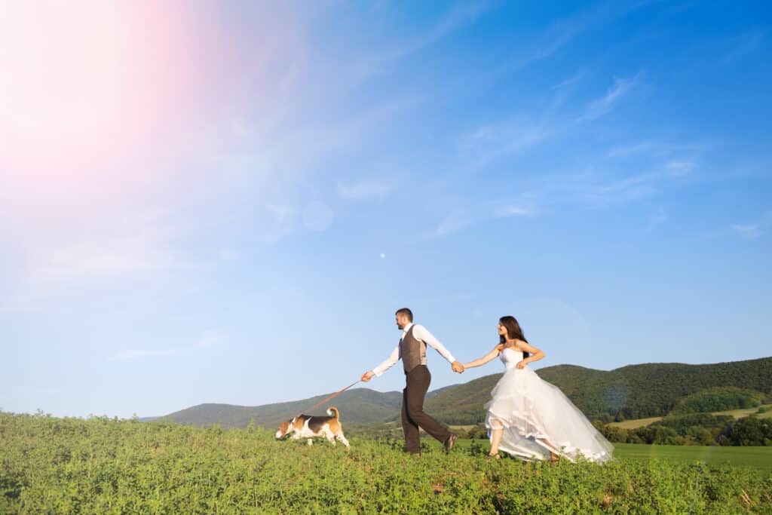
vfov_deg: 45.0
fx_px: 622
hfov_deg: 63.7
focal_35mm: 29
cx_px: 386
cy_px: 258
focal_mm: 29
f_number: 5.6
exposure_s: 1/640
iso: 200
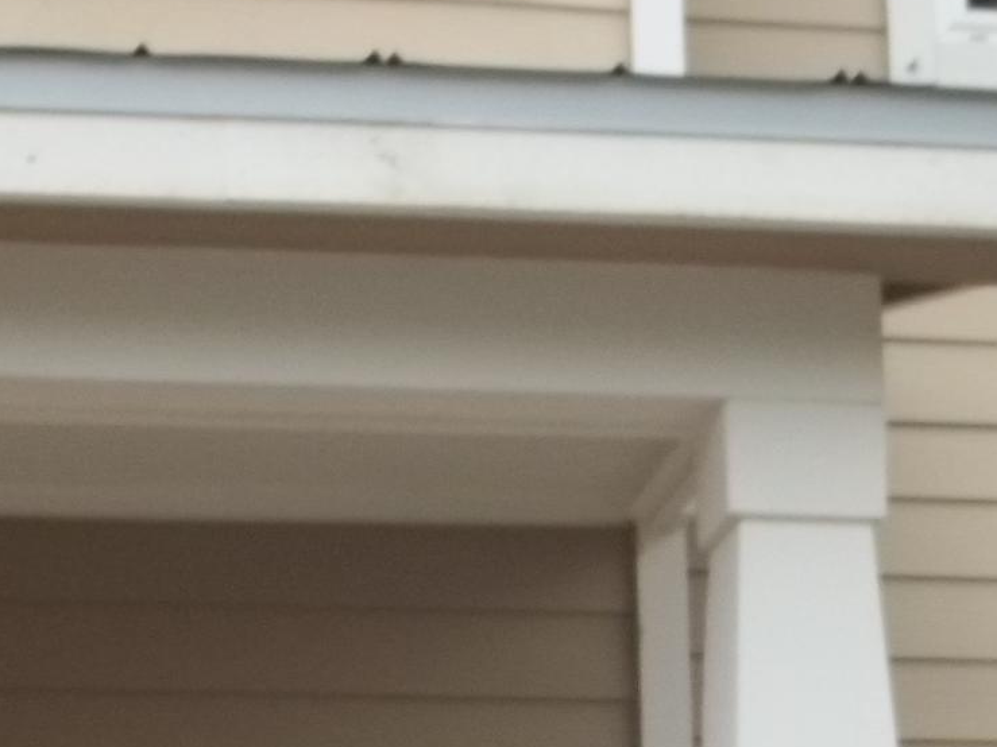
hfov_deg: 14.7
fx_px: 3859
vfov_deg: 11.0
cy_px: 720
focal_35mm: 134
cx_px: 660
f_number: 3.3
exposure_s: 1/400
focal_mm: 5.9
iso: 64
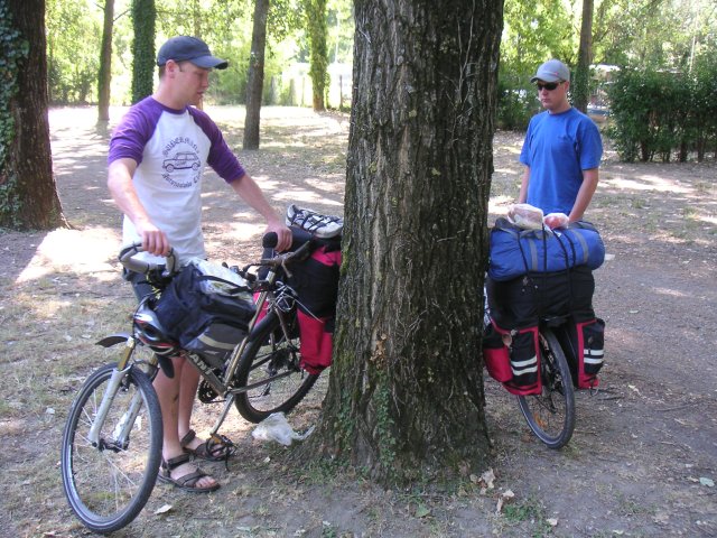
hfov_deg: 49.0
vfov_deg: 37.7
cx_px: 358
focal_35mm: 38
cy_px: 269
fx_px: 787
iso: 80
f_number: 2.8
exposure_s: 1/45
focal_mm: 6
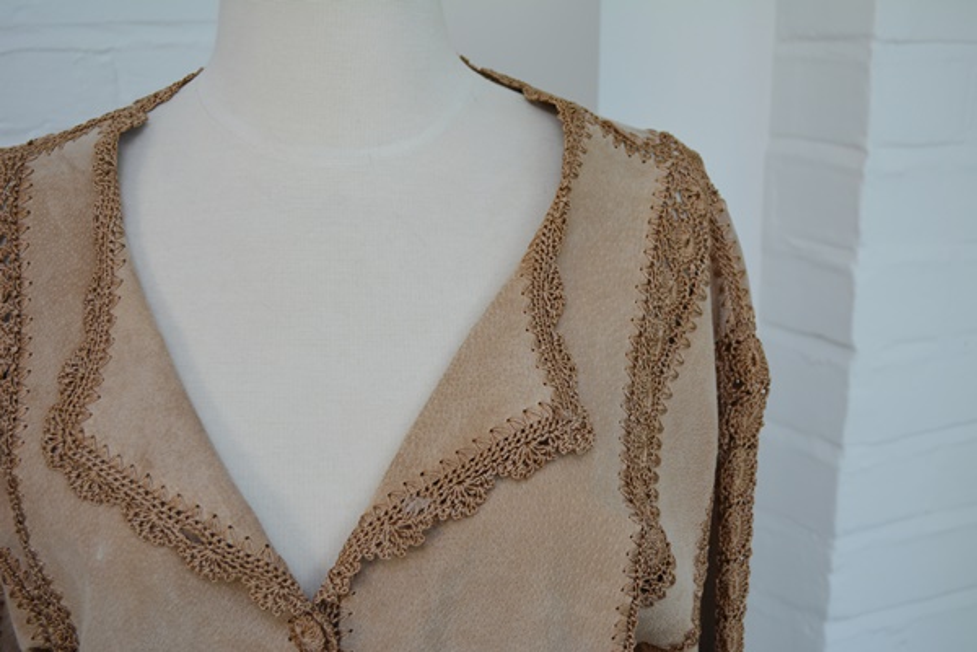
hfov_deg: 38.9
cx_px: 488
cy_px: 326
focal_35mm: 51
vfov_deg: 26.5
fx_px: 1384
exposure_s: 1/125
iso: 200
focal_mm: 34
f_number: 5.6
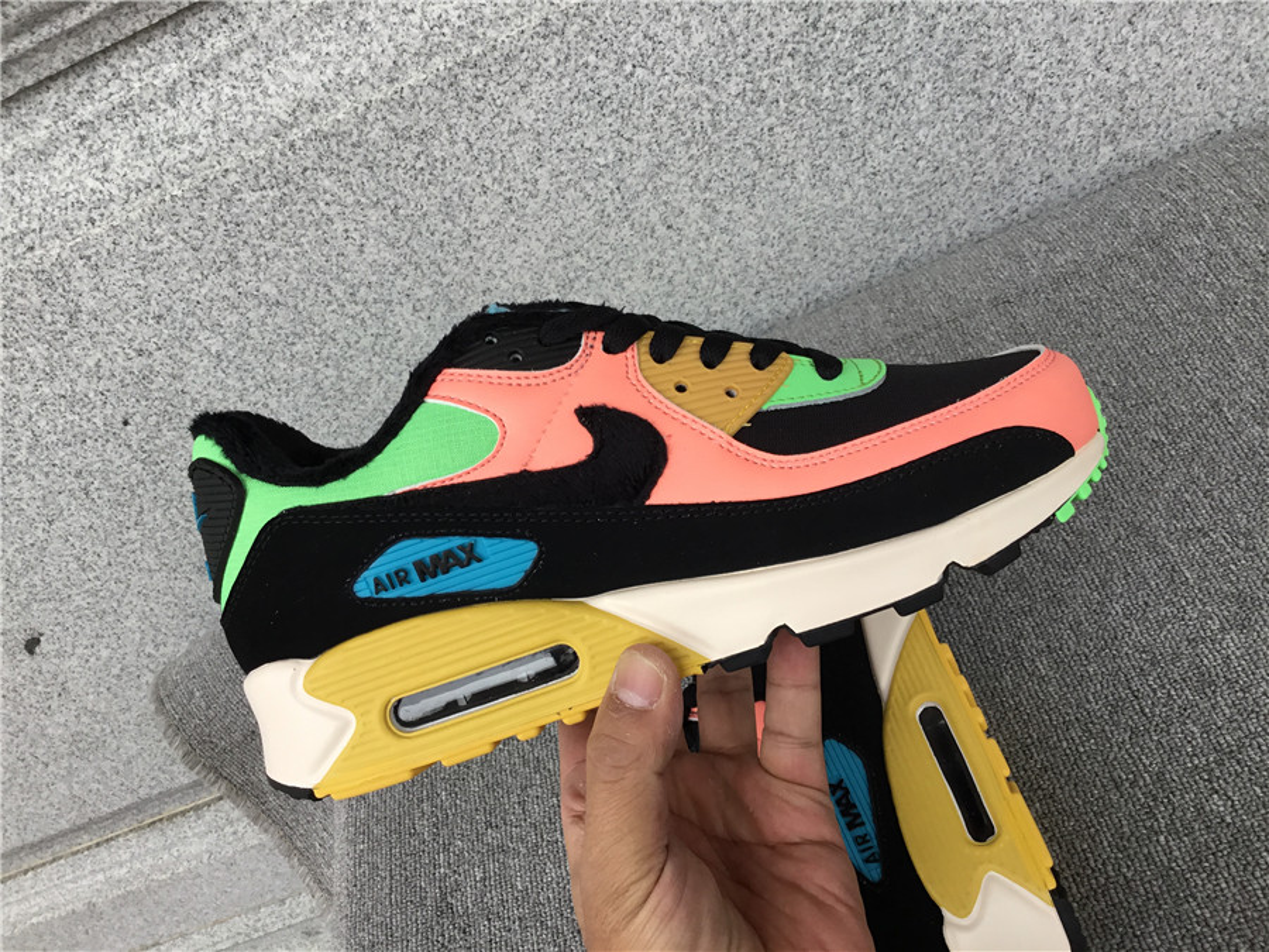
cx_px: 634
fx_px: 1136
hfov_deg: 58.4
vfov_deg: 45.4
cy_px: 476
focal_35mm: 31
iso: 40
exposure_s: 1/100
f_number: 2.4
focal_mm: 3.3
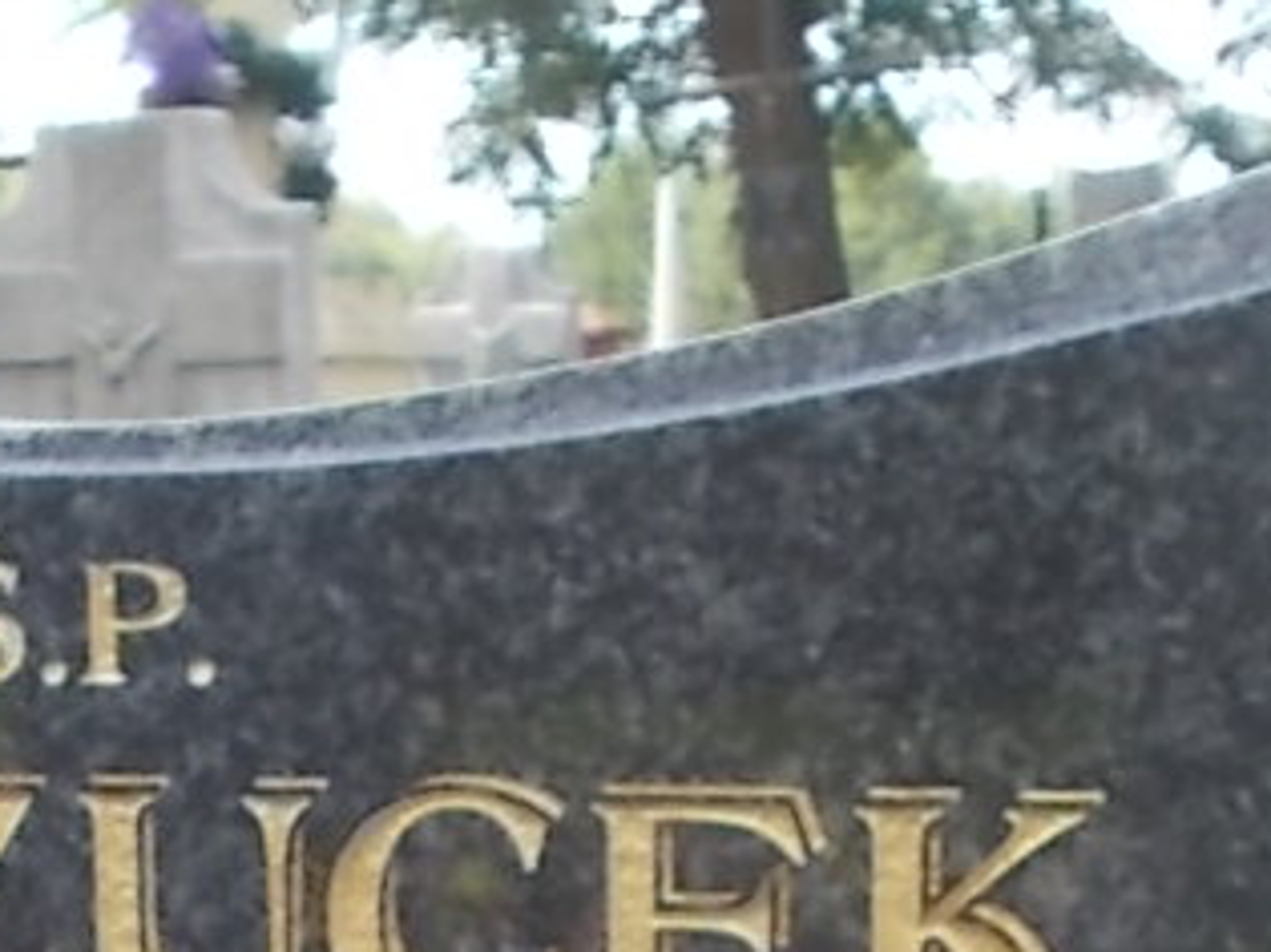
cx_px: 266
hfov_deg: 14.9
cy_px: 1642
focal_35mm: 132
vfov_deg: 10.6
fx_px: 4845
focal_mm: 4.6
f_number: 3.2
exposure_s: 1/160
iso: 80
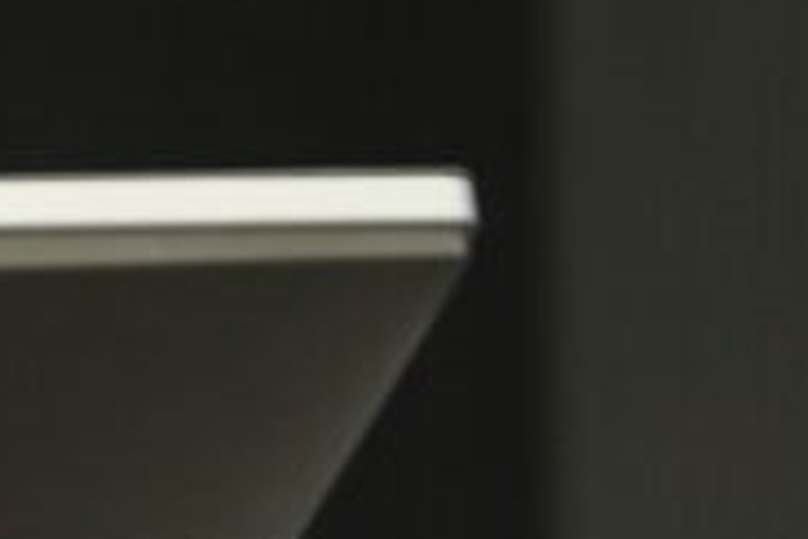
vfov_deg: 1.1
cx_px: -799
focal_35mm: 1279
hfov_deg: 1.6
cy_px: -323
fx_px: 28704
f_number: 3.2
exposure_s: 1/100
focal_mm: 200
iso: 2000
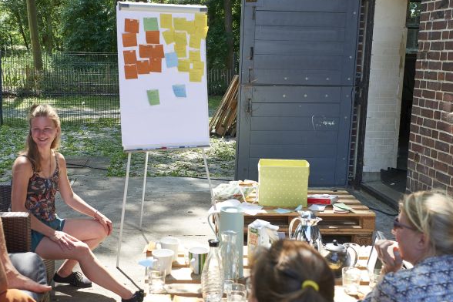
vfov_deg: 27.0
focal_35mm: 50
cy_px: 155
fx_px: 629
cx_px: 172
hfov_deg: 39.4
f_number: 4.5
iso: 200
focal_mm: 34
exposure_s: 1/250
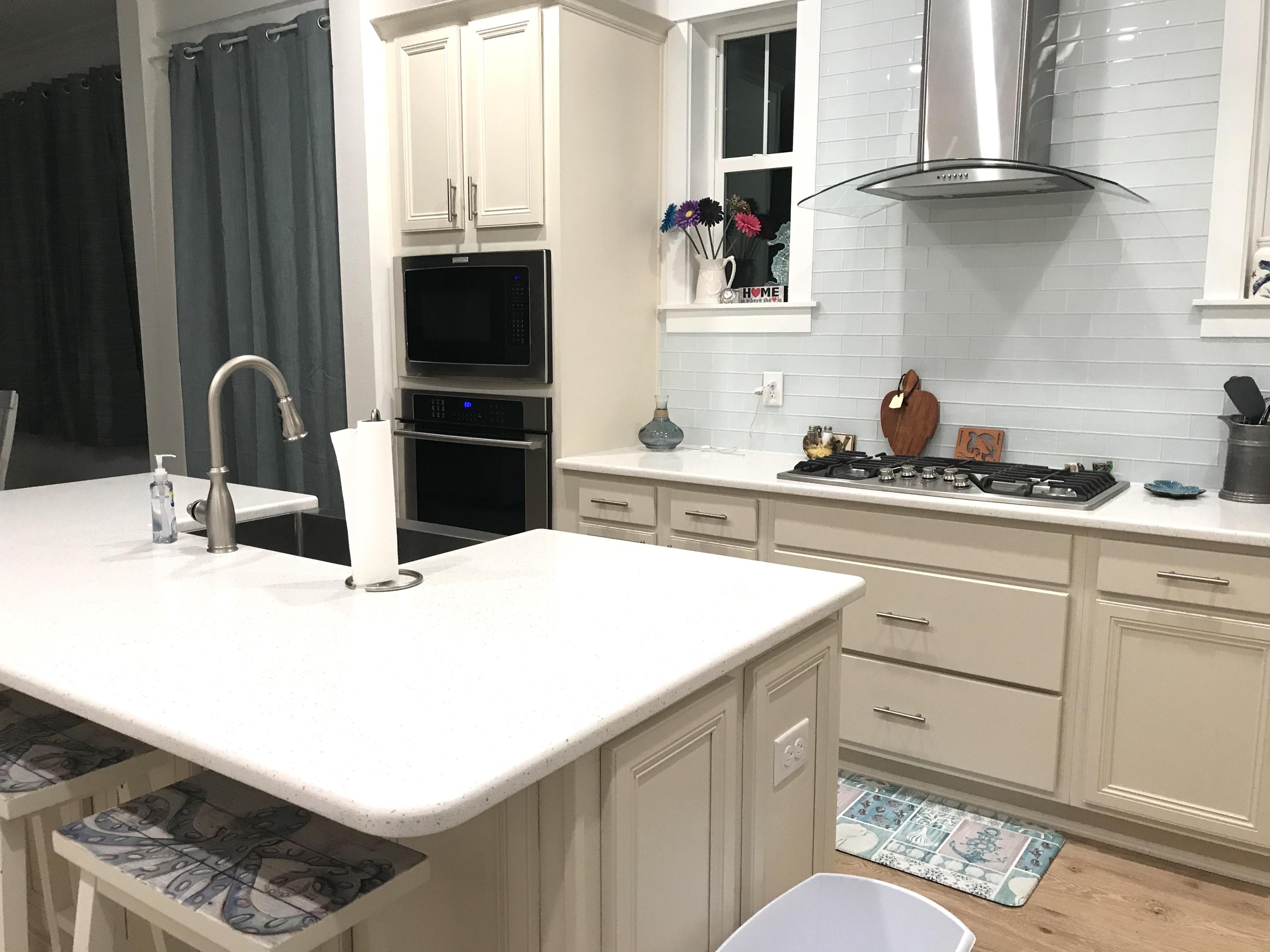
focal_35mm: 28
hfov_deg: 63.4
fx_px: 1027
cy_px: 476
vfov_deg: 49.7
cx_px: 635
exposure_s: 1/30
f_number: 1.8
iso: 40
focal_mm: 3.99
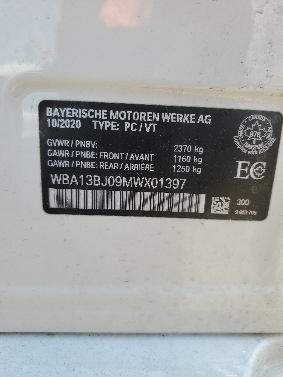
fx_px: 283
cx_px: 142
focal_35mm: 26
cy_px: 188
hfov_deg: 53.1
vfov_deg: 67.3
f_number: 1.5
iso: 50
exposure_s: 1/476
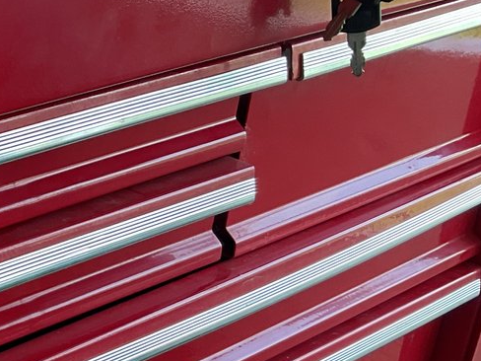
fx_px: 1251
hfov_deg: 19.1
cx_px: -245
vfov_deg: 16.2
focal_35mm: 90
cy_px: 311
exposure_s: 1/60
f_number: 1.8
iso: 40
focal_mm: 3
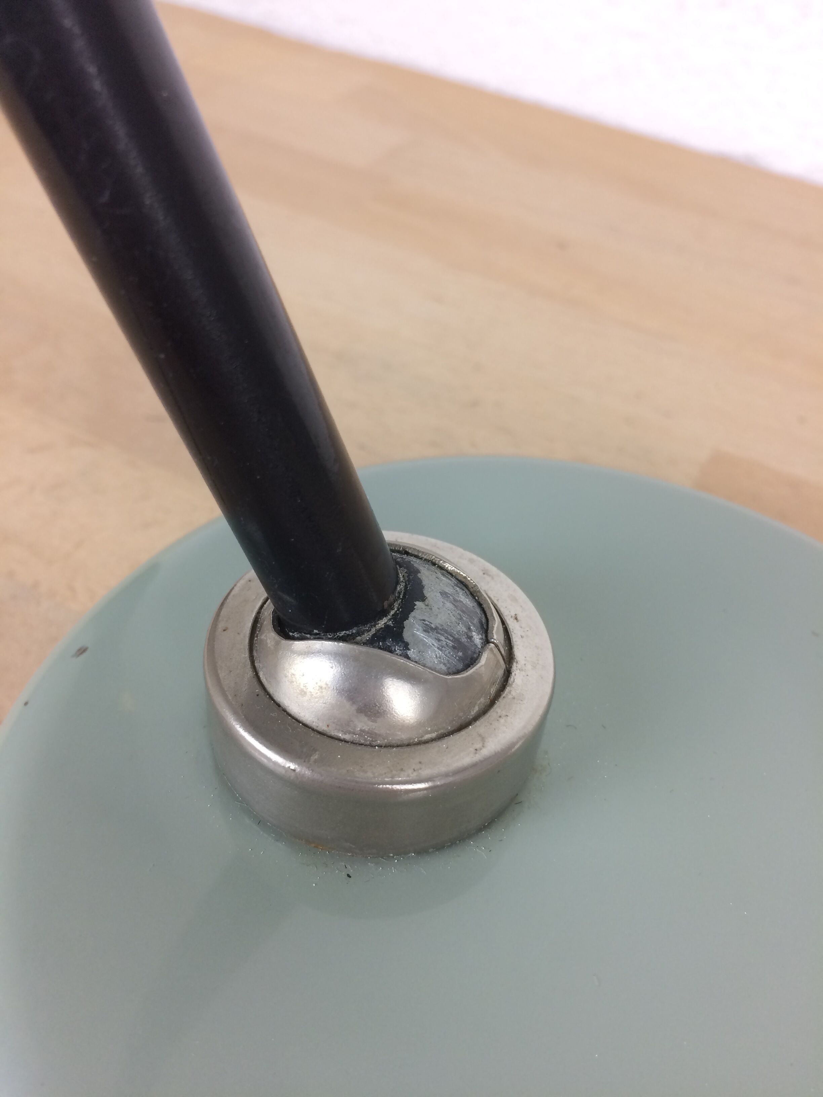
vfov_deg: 61.7
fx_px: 919
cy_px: 548
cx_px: 412
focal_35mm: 29
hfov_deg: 48.2
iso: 40
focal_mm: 4.15
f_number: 2.2
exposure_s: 1/33
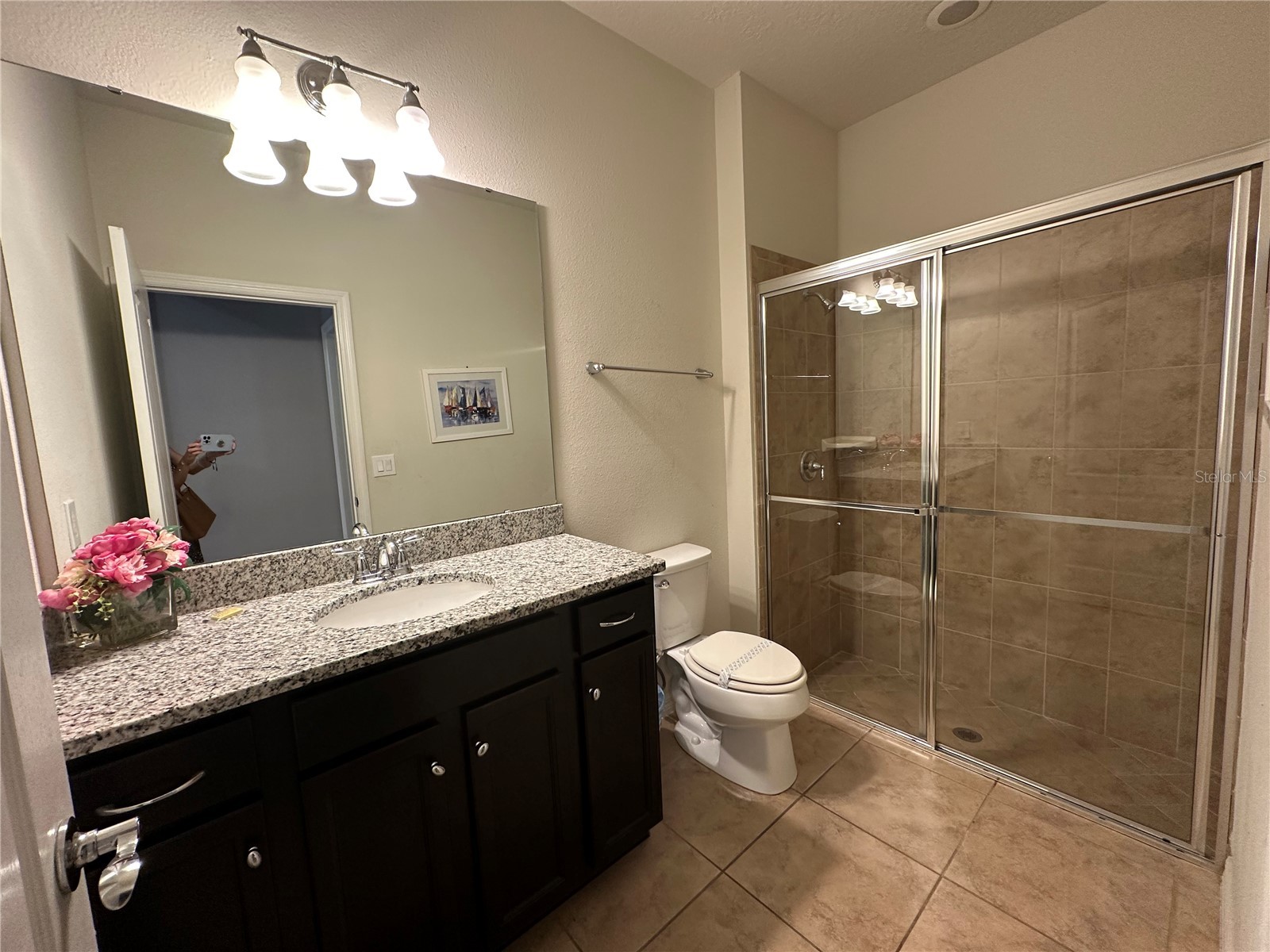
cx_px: 635
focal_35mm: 14
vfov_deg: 85.7
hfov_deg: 102.1
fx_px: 514
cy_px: 476
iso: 200
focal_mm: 2.22
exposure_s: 1/60
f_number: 2.2
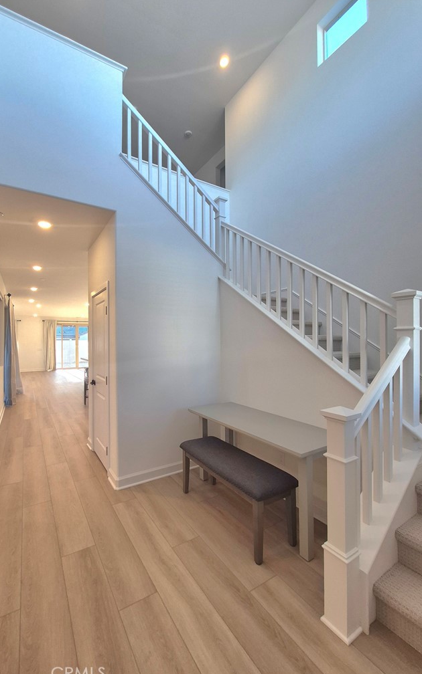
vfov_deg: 105.3
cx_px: 177
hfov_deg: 78.0
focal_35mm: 14
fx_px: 258
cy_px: 340
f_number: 2.2
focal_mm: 1.74
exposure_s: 1/60.2
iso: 80
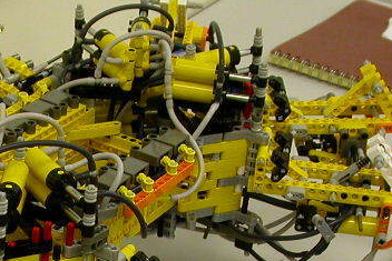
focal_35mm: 115
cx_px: 78
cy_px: 300
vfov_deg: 11.7
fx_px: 1253
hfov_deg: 17.6
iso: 100
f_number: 3
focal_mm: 7.85
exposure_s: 1/47.2
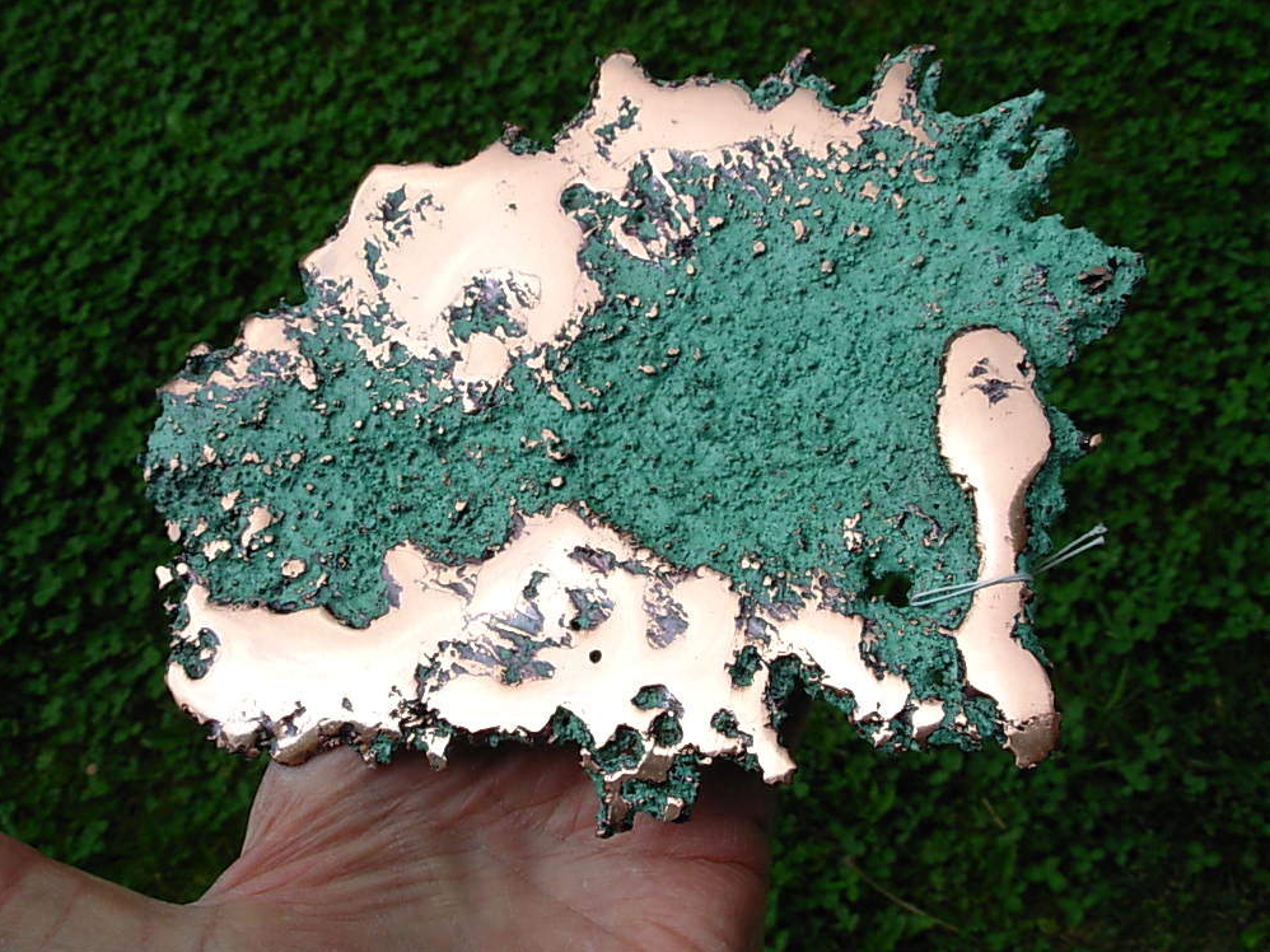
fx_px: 1430
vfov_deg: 36.8
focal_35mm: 39
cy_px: 477
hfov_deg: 47.9
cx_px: 622
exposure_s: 1/395
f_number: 4.9
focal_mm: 6.3
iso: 50
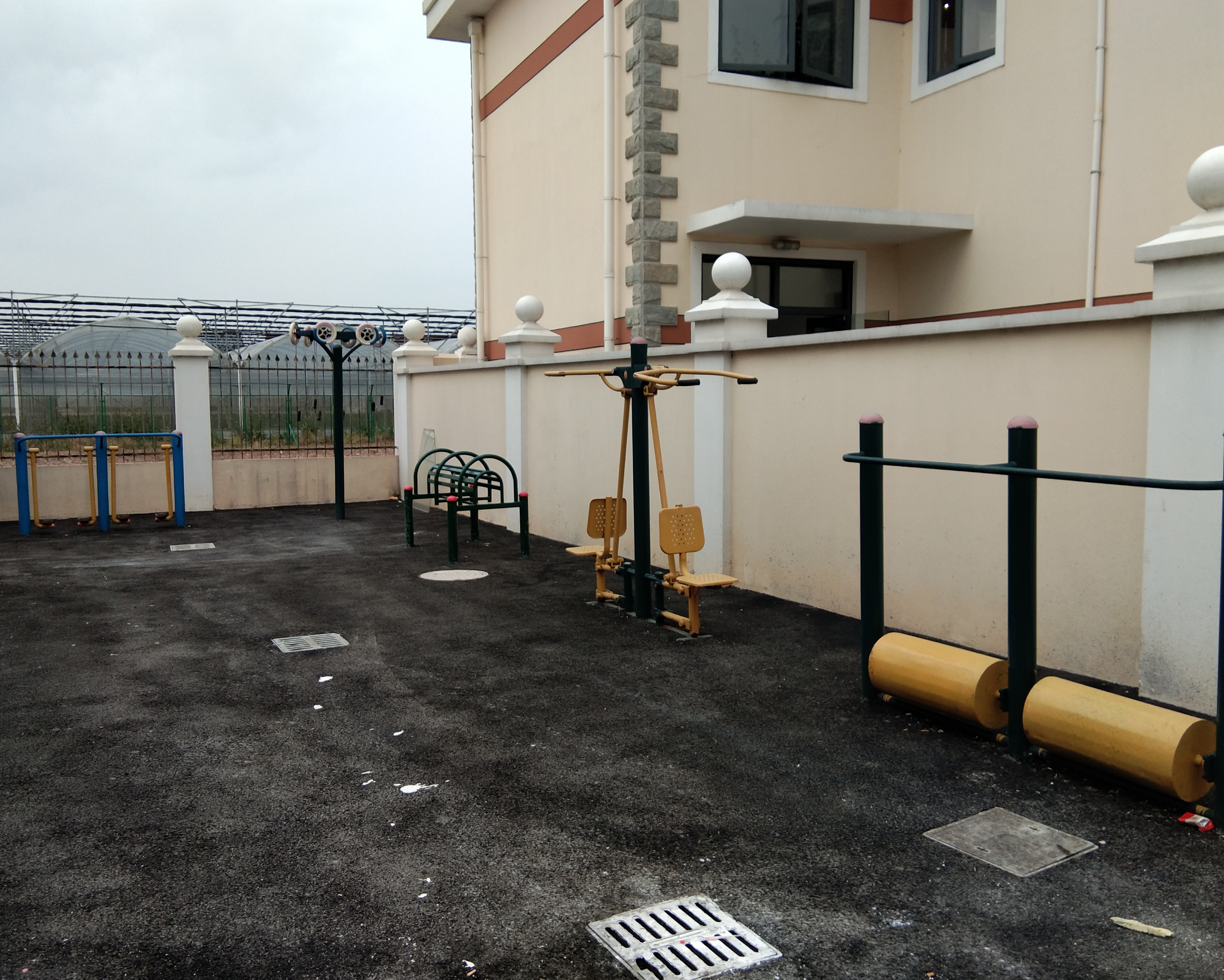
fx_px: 1196
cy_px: 491
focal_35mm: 33
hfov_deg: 54.2
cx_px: 618
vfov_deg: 44.5
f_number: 2.2
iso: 100
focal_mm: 3.69
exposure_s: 1/50
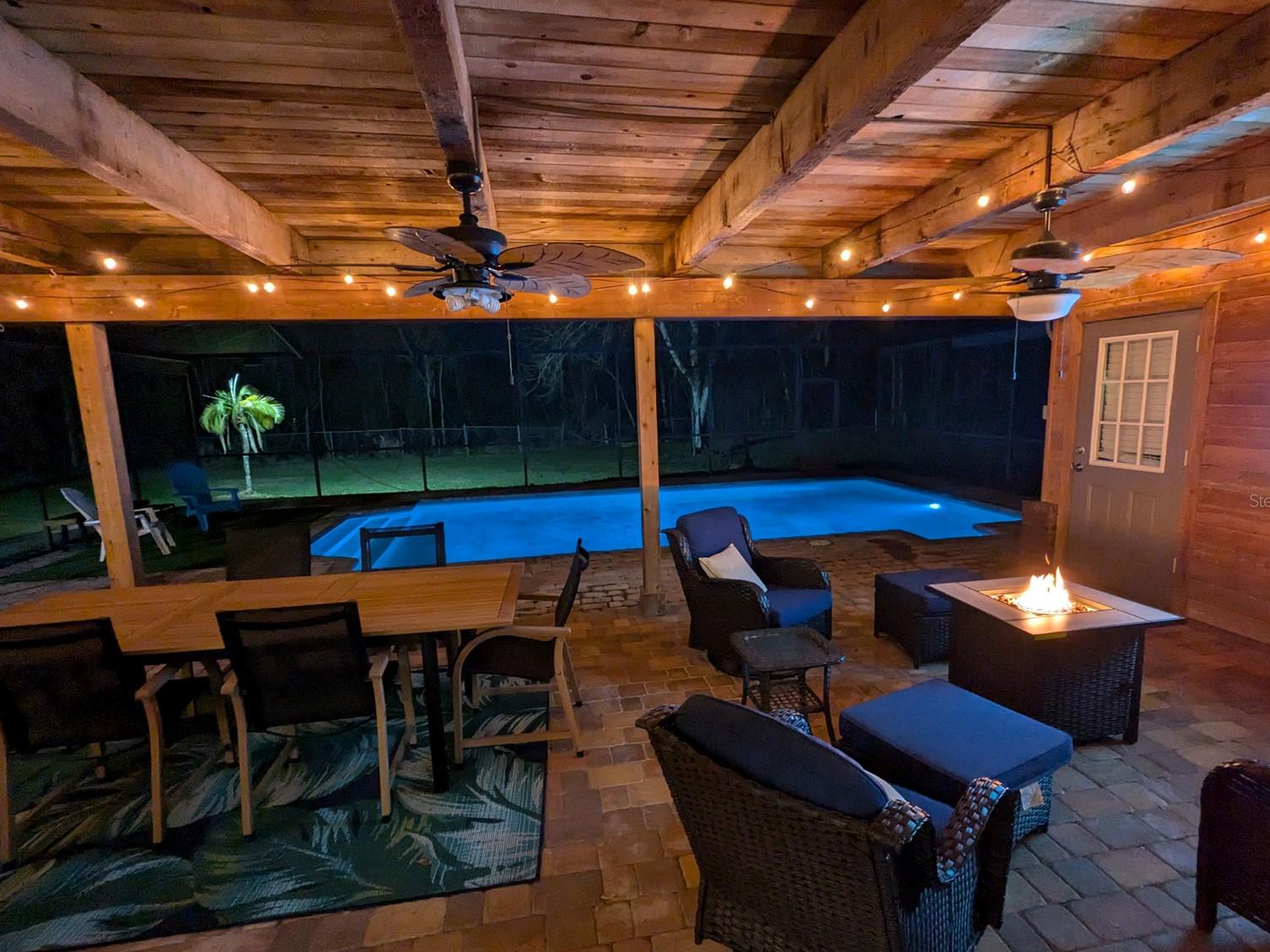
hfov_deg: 91.0
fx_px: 624
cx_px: 654
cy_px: 500
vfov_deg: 74.7
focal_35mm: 17
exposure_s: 1/24
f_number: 2.2
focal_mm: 2.35
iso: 396
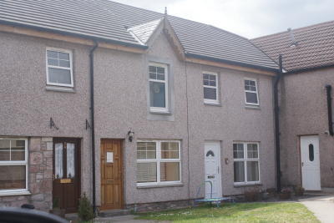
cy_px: 112
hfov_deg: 37.8
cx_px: 167
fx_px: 487
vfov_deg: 25.8
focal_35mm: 52
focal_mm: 35
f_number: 10
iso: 100
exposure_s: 1/125
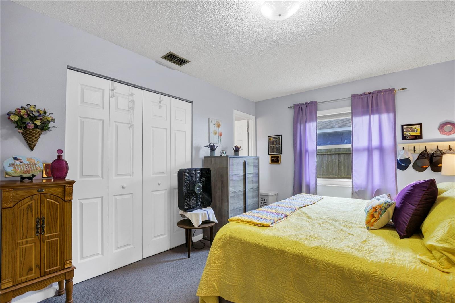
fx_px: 190
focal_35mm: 15
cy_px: 152
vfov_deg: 77.3
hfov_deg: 100.4
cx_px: 228
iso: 200
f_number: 10
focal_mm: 10
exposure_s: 1/5
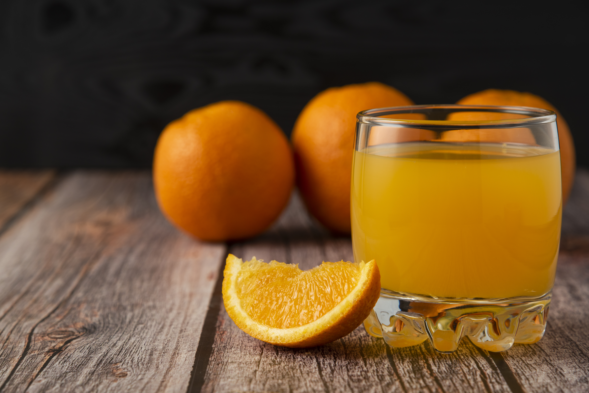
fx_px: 1964
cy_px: 196
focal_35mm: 120
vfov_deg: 11.4
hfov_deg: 17.1
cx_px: 294
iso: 250
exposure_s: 1/100
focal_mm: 120
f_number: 8
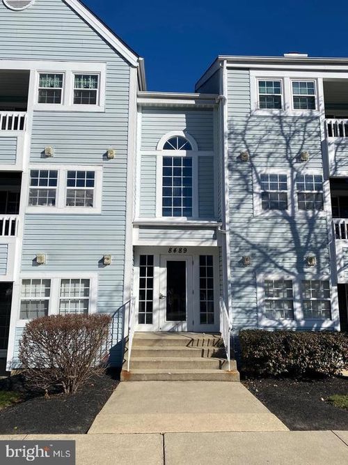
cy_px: 232
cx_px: 174
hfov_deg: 53.0
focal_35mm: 26
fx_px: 349
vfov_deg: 67.3
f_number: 1.8
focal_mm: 4.25
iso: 32
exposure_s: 1/5495
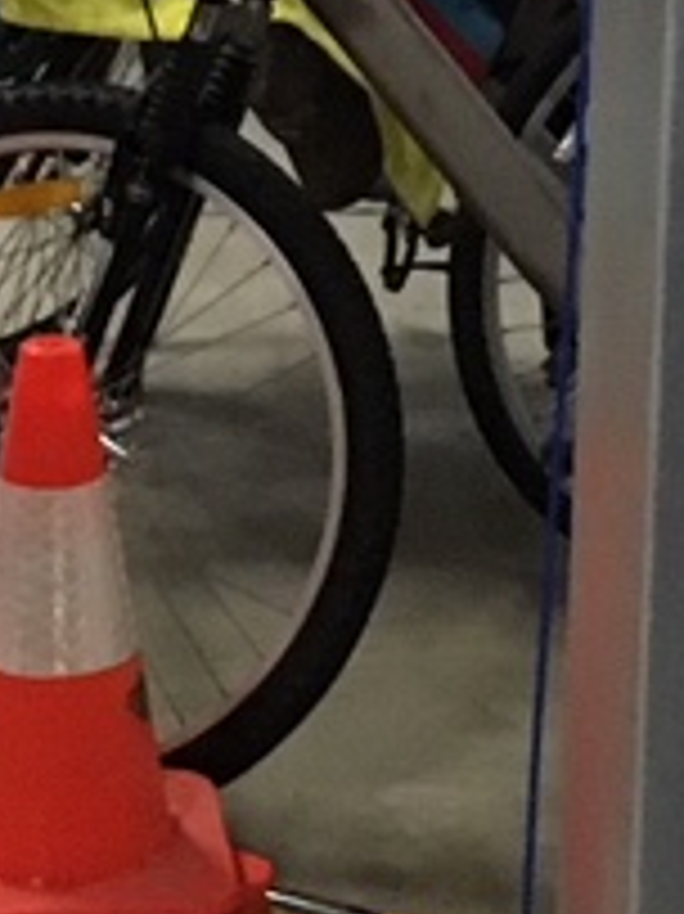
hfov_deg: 8.1
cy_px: -356
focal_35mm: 183
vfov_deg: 10.5
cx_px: 652
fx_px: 4826
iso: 250
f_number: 2.2
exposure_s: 1/17
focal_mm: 4.15
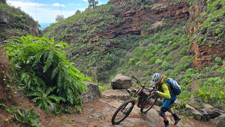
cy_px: 88
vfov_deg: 39.5
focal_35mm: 29
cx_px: 121
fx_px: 173
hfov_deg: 66.0
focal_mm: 6.3
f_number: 1.7
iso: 12
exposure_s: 1/180
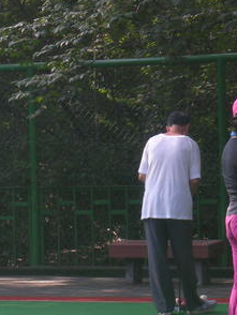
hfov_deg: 5.9
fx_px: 2279
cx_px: 34
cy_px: 235
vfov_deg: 7.9
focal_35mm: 250
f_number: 5
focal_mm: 17.4
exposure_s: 1/82
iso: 50
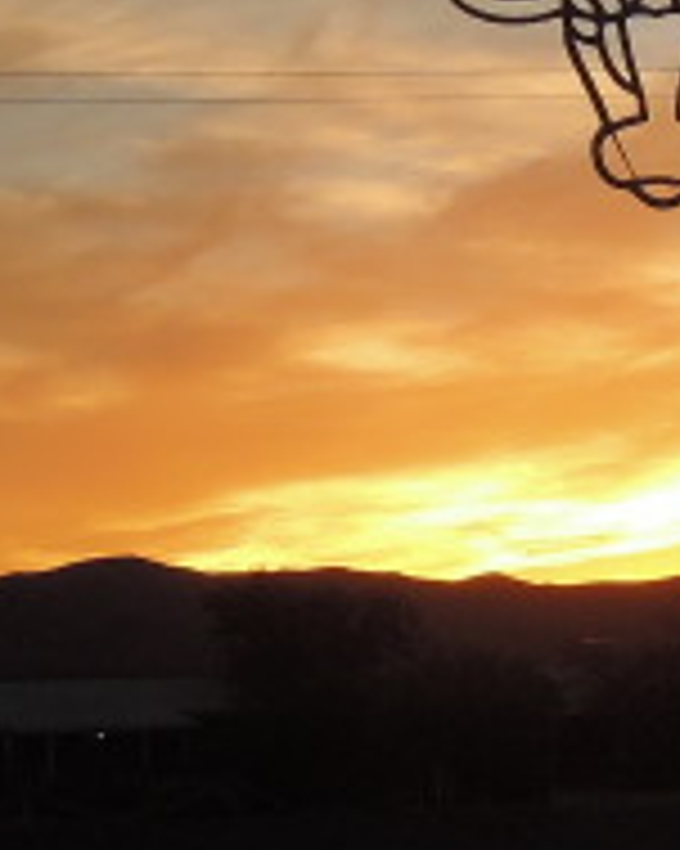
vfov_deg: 9.3
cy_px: 409
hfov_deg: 7.4
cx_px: 743
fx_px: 5212
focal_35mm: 207
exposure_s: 1/800
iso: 160
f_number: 3.7
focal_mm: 9
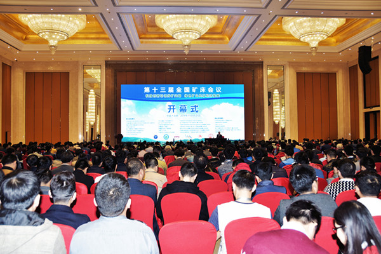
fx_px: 317
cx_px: 190
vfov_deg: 43.6
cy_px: 127
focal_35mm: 30
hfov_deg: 61.9
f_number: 4
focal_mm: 20
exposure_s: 1/40
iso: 200
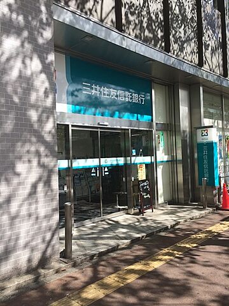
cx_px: 114
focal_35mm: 29
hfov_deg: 48.2
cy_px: 153
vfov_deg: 61.7
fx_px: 256
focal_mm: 4.15
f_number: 2.2
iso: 32
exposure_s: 1/954
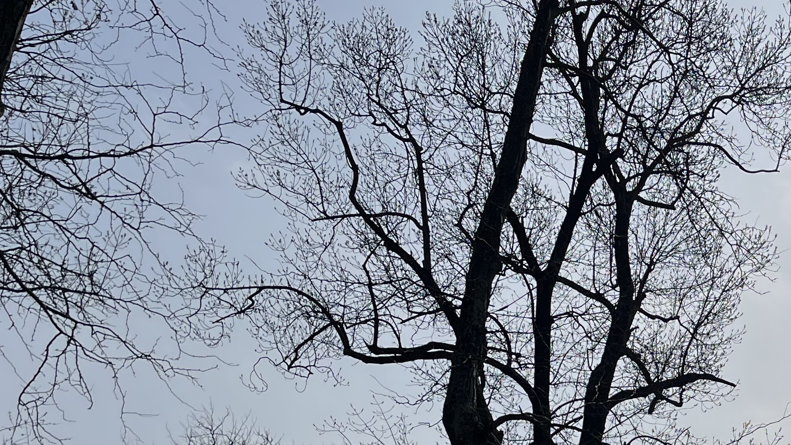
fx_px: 1468
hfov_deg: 27.8
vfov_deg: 16.7
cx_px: 843
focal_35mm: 70
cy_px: 484
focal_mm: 5.1
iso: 40
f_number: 1.6
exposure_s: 1/17241
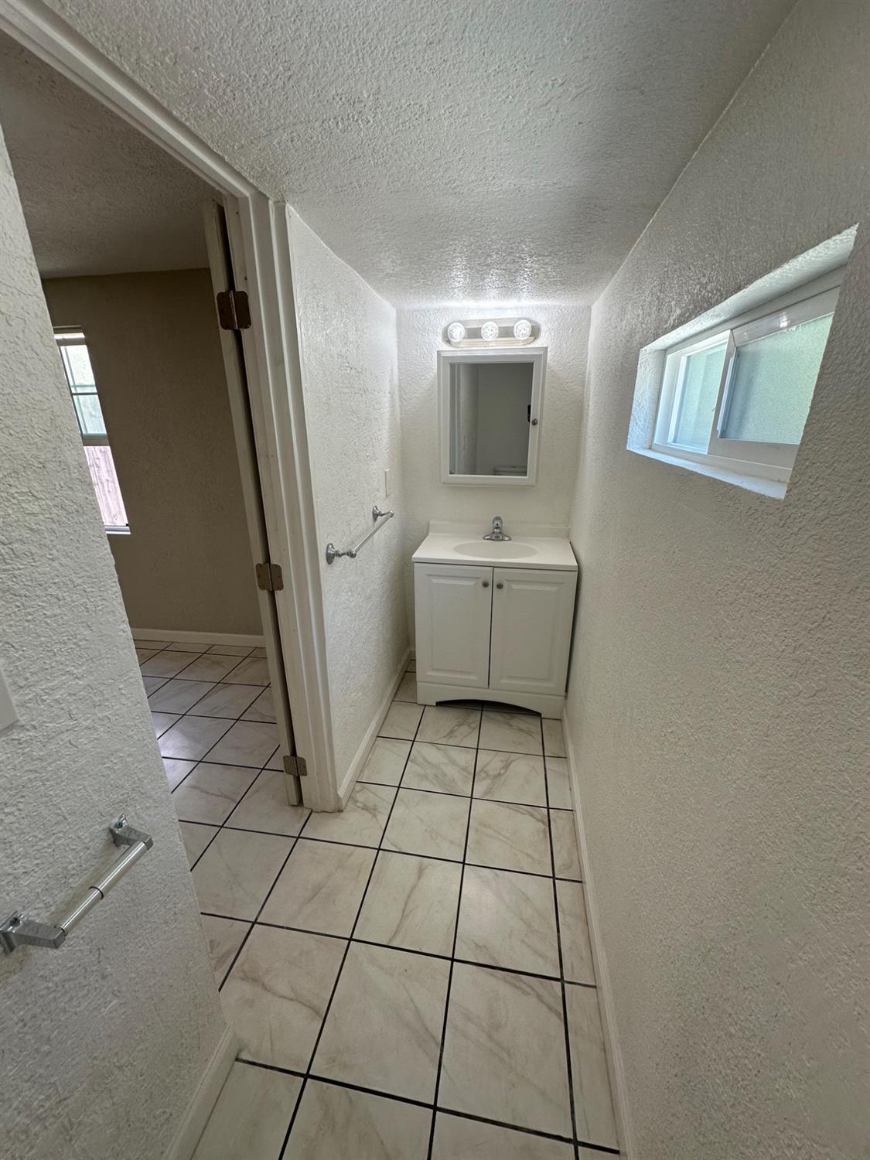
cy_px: 580
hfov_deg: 85.7
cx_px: 435
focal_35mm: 14
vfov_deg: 102.1
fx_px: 469
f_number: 2.2
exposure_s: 1/120
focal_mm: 2.22
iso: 80
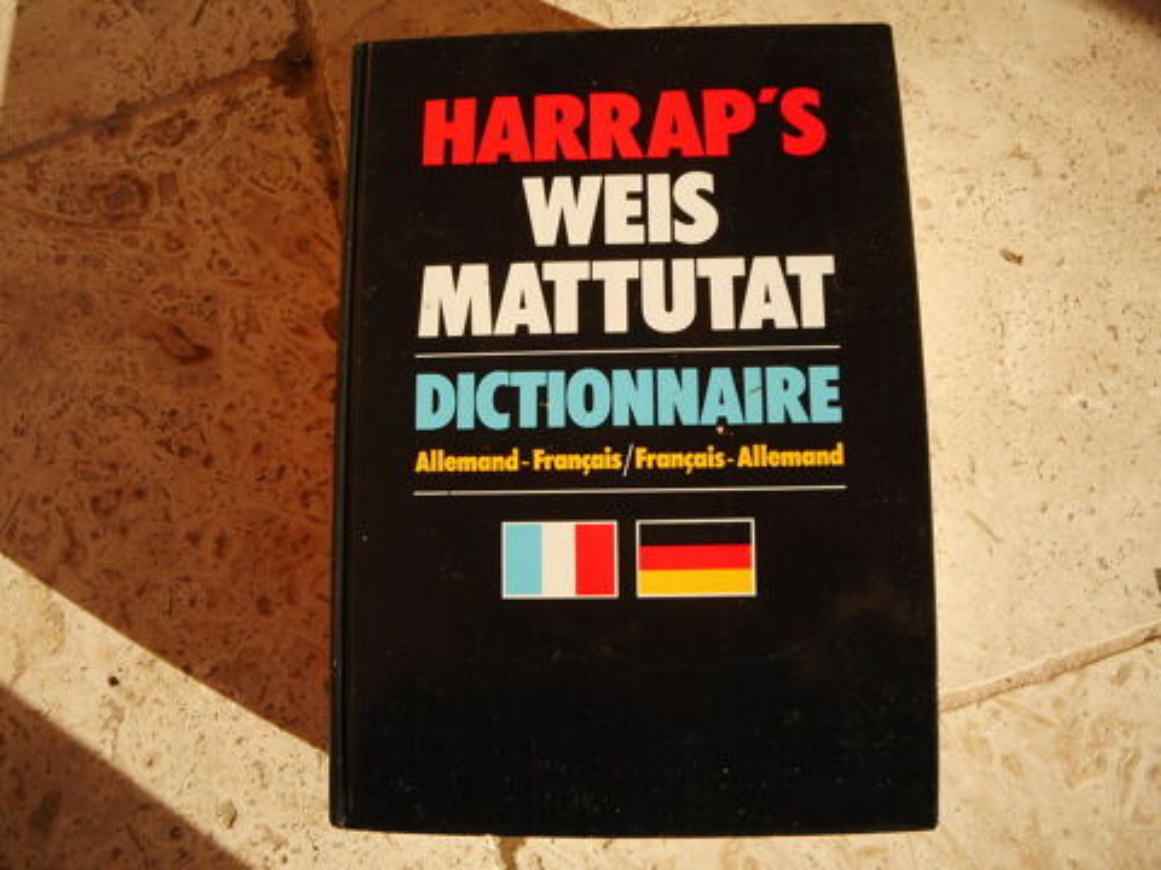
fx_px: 1308
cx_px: 580
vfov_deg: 36.8
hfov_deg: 47.9
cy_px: 435
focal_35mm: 39
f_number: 4.5
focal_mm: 6.9
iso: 80
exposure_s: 1/400
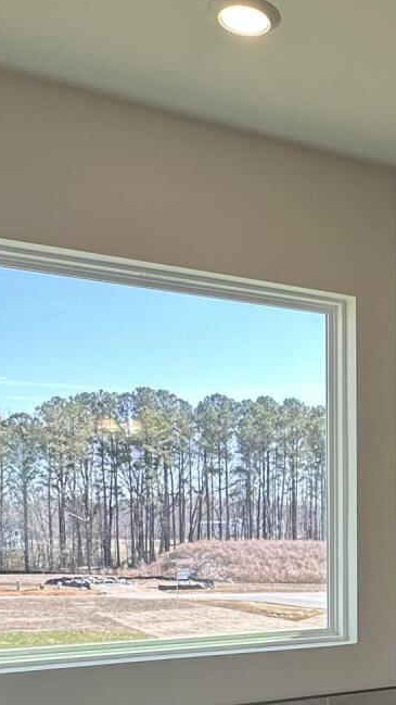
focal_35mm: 47
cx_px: 473
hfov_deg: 23.3
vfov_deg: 41.5
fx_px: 877
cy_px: 583
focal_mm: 2.22
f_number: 2.2
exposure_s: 1/124
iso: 40
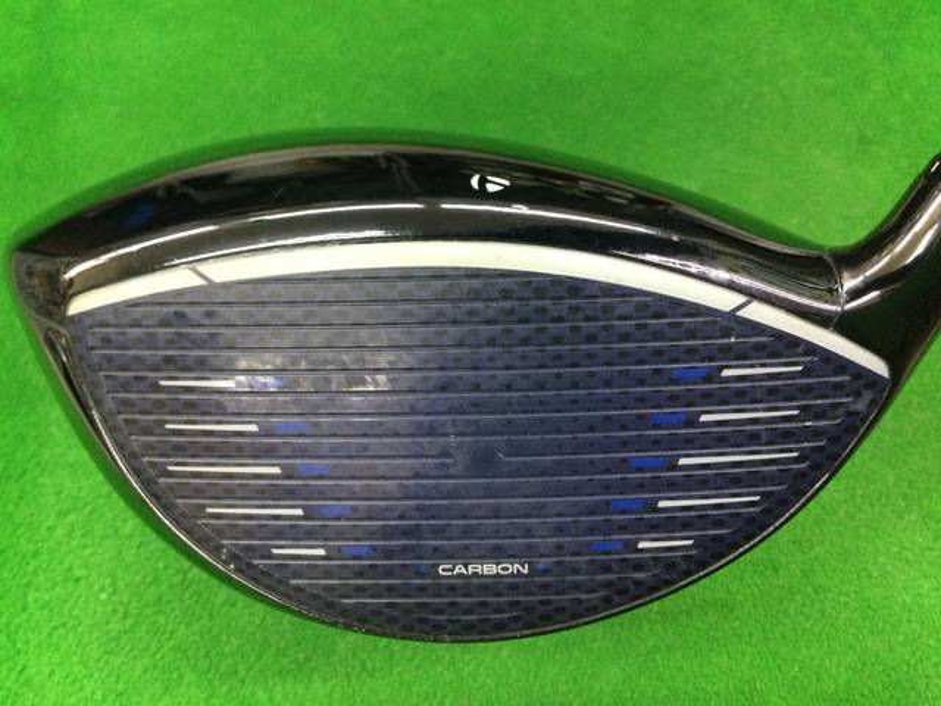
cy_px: 353
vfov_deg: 45.4
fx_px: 843
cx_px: 470
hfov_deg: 58.4
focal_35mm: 31
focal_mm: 3.3
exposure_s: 1/24
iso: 200
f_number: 2.4
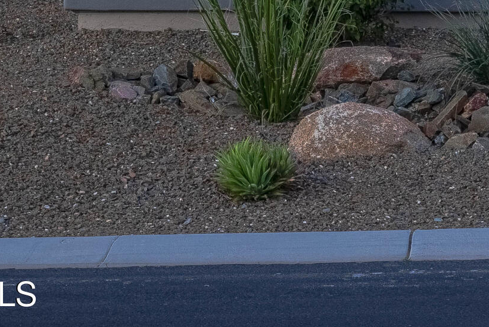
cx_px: 730
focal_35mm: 201
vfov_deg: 6.7
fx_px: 2731
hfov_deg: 9.9
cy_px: -248
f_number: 8
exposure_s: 1/1250
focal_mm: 37
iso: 250
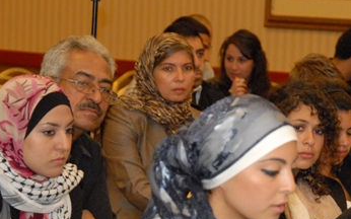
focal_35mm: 254
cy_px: 168
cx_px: 274
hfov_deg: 8.3
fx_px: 2428
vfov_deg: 5.2
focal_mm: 95
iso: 1250
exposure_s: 1/60
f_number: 8
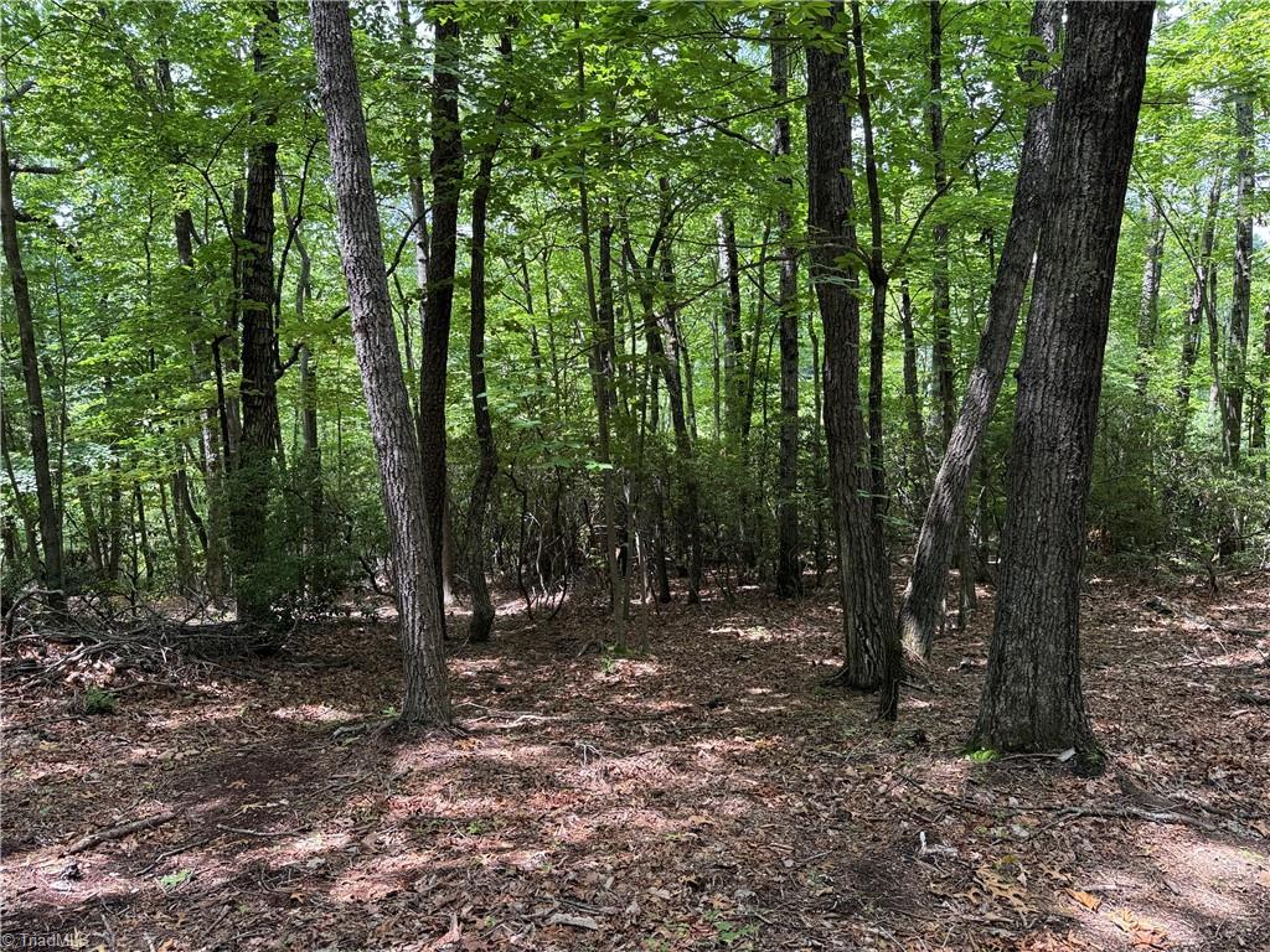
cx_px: 635
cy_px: 476
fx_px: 881
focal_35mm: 24
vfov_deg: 56.8
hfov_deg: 71.6
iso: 64
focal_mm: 6.76
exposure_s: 1/192
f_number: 1.78
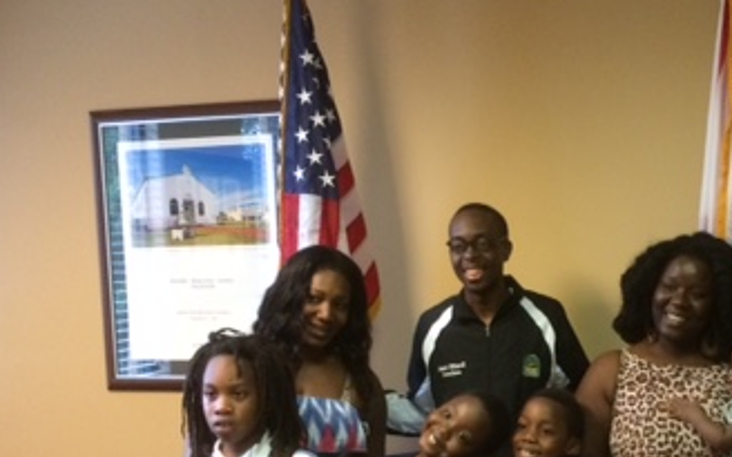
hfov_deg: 32.9
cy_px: 412
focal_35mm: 60
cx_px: 598
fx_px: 1197
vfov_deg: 21.2
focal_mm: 4.15
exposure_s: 1/30
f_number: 2.2
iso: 250
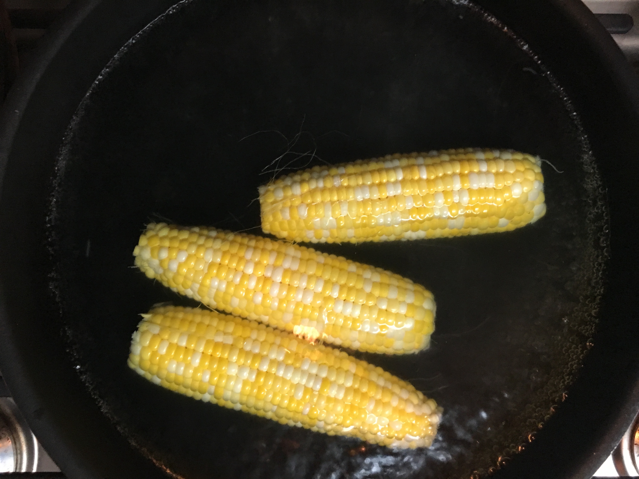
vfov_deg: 48.2
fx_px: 535
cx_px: 320
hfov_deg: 61.7
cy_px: 240
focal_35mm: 29
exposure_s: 1/30
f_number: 2.2
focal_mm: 4.15
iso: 200
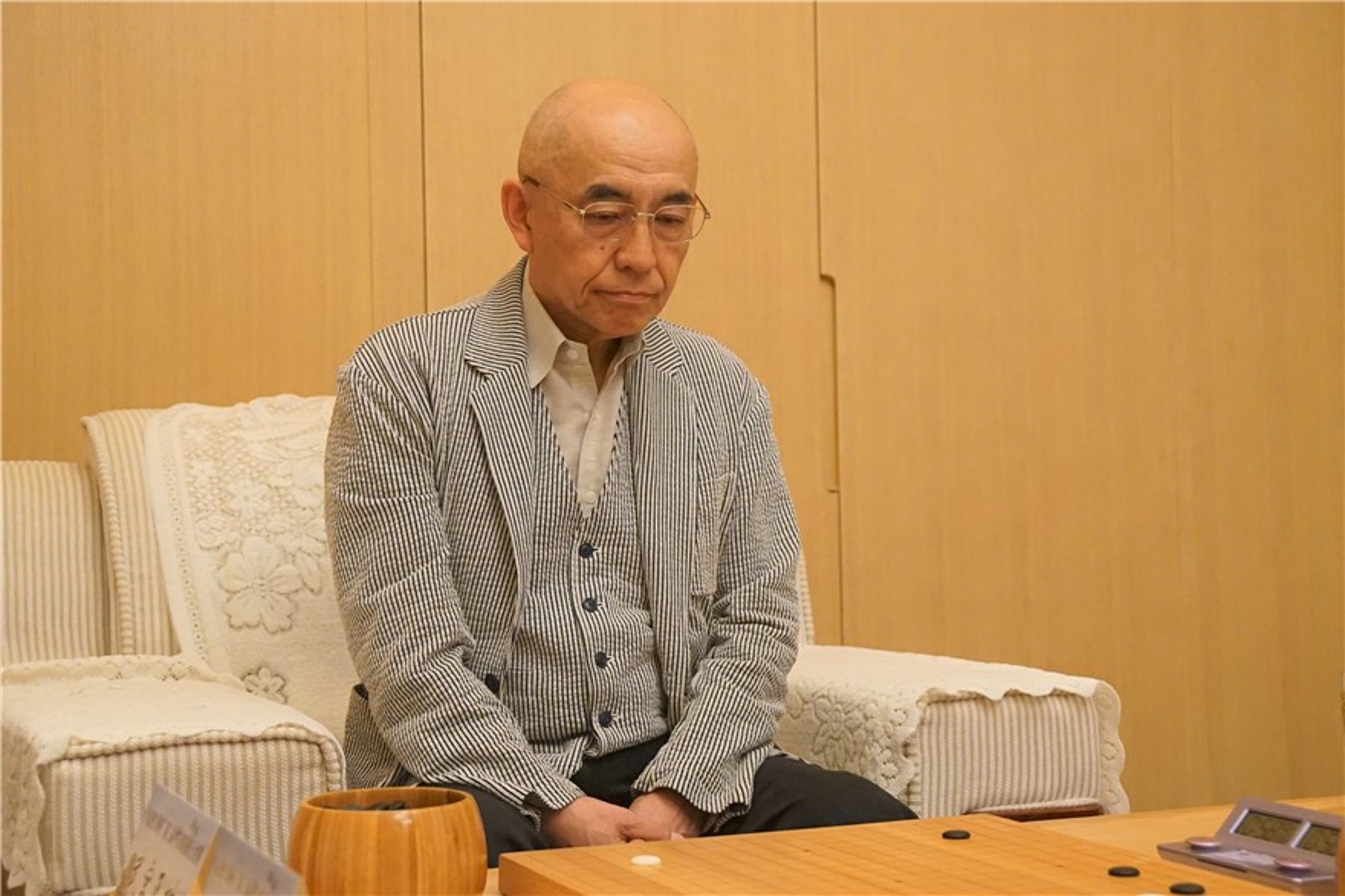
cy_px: 448
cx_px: 672
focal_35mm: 55
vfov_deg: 24.6
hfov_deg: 36.3
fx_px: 2054
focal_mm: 37
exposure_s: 1/160
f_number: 4
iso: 4000
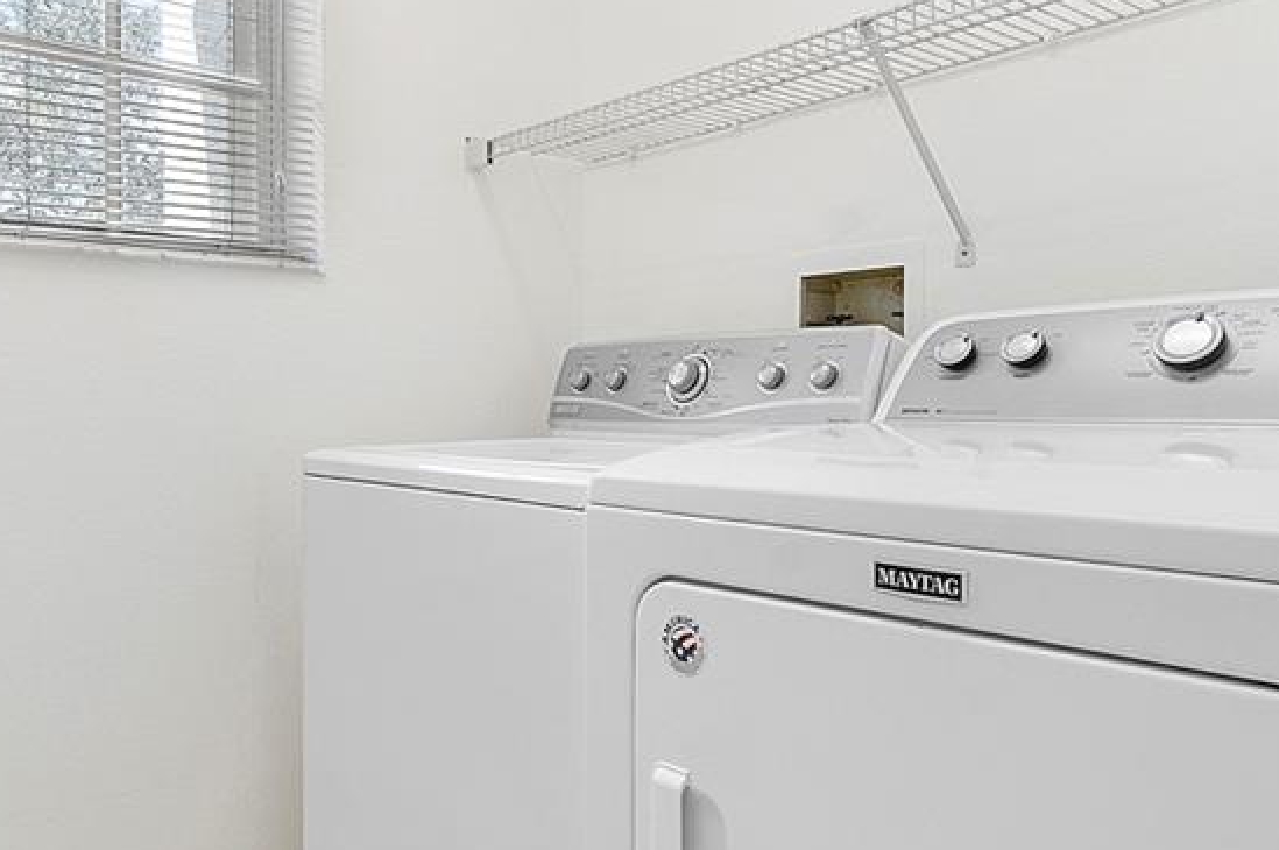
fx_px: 994
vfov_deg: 46.3
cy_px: 410
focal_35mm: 28
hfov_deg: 64.7
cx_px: 494
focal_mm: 10
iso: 250
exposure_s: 1/30
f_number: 10
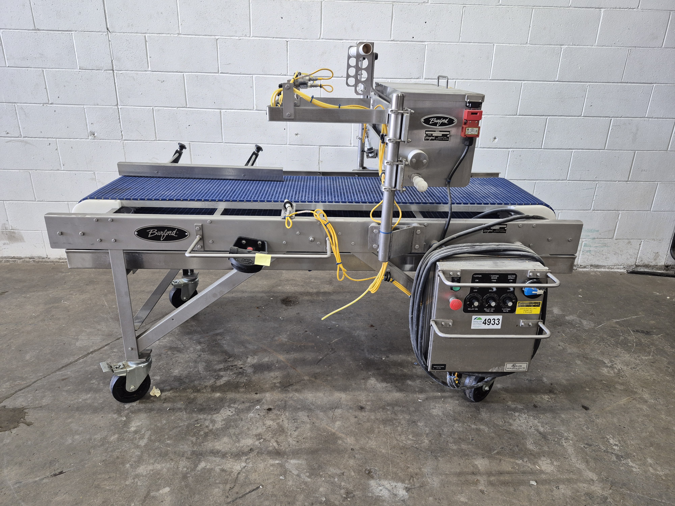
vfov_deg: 58.9
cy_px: 253
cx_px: 338
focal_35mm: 23
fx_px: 448
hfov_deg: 73.9
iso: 250
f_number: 1.8
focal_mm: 5.4
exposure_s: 1/120
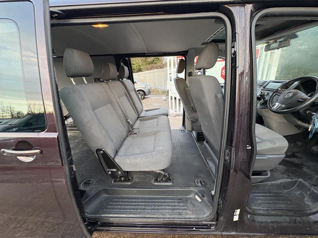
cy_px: 119
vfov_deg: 85.7
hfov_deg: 102.1
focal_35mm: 14
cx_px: 159
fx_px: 129
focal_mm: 2.22
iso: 250
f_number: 2.2
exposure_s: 1/61
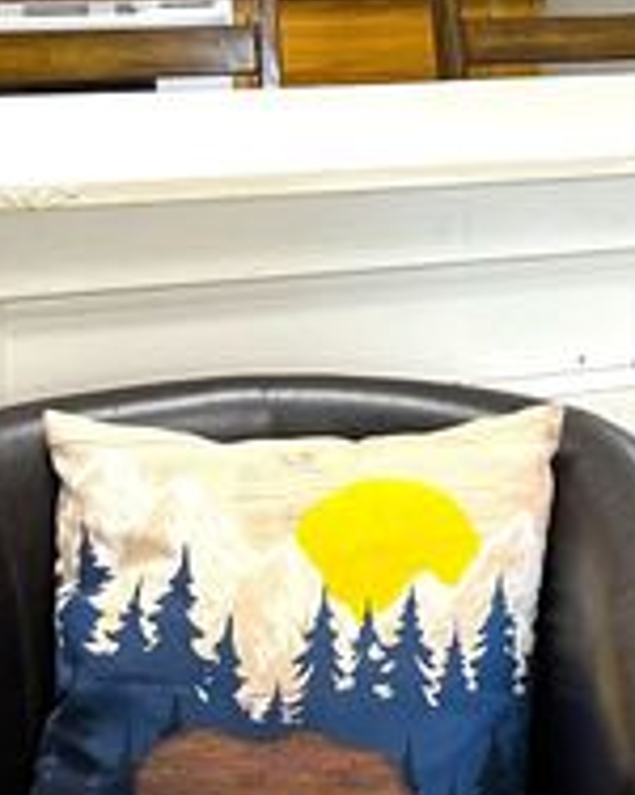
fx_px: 2118
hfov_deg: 16.6
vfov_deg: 21.2
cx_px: 669
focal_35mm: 90
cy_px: 302
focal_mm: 5.1
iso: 160
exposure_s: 1/60
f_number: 1.6
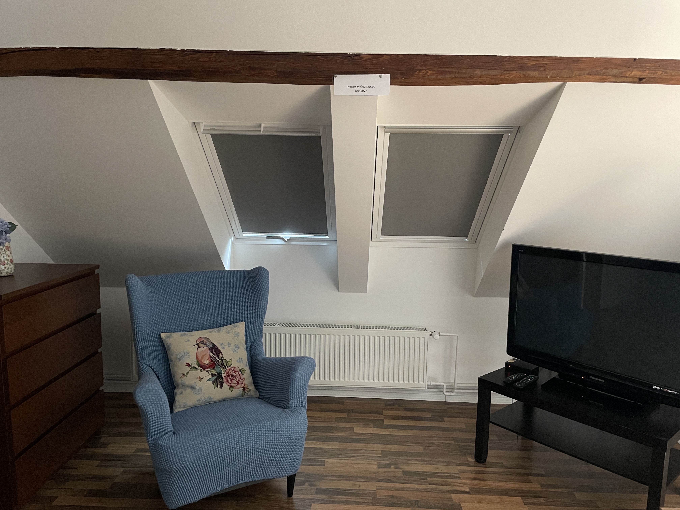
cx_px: 340
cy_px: 255
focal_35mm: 26
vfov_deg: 53.1
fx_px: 511
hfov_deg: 67.3
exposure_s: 1/30
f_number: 1.6
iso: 640
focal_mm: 4.2
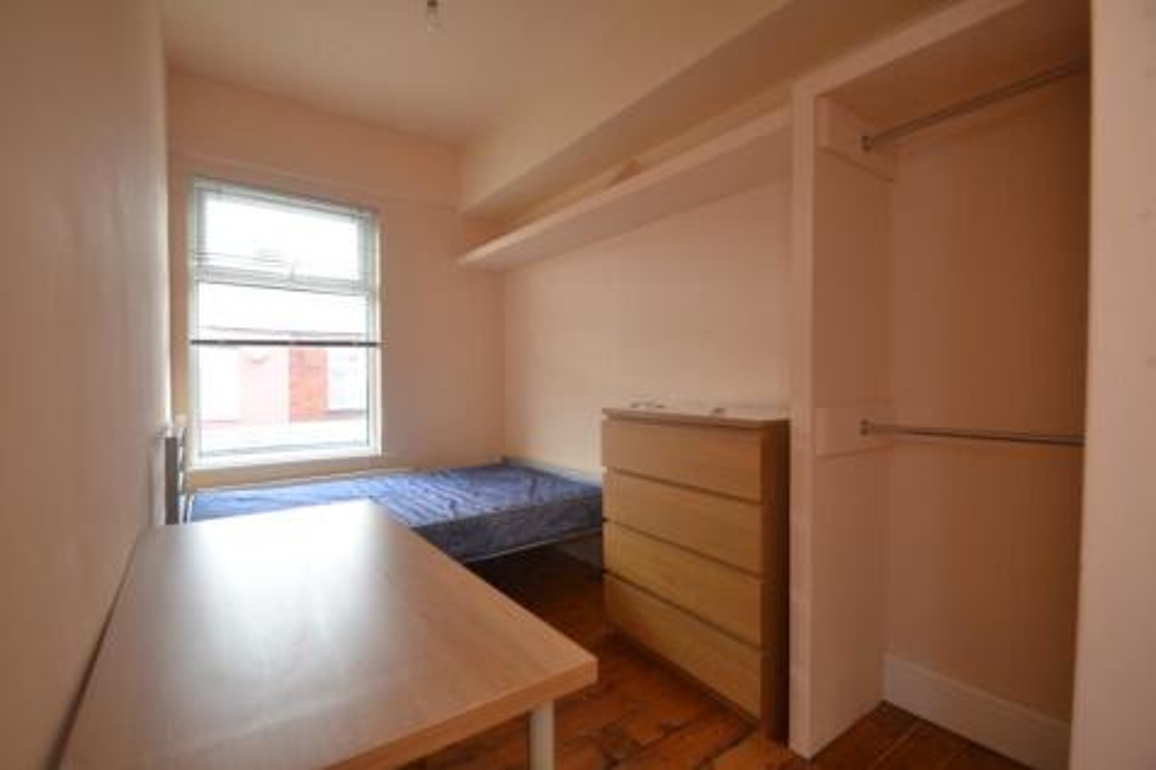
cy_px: 385
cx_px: 578
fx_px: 481
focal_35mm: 15
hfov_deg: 100.4
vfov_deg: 77.3
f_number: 4.5
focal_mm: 10
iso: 400
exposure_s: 1/80
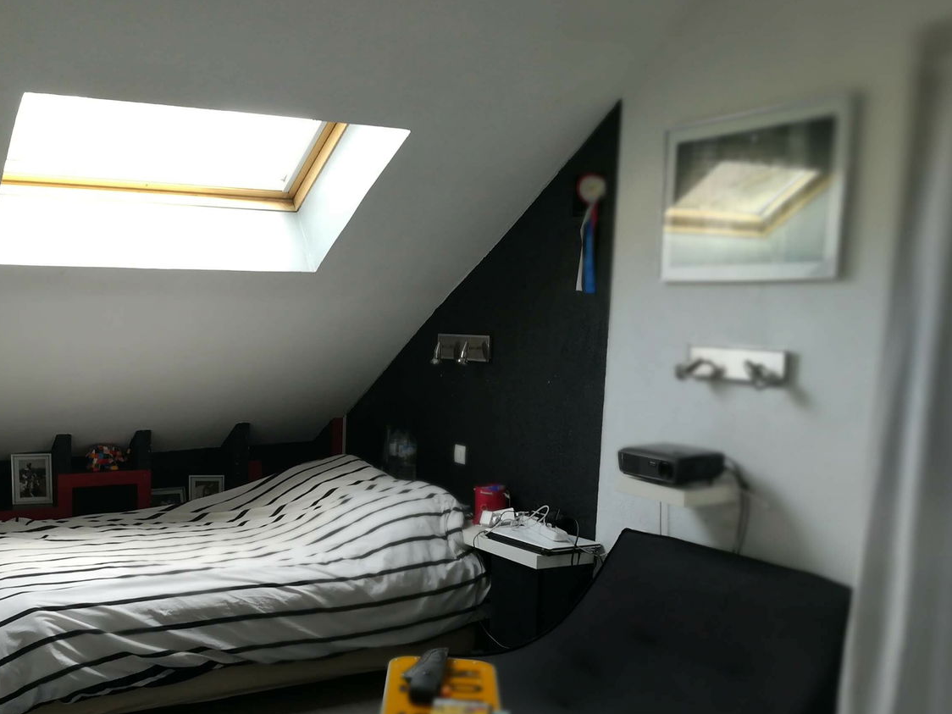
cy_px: 466
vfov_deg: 38.3
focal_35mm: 37
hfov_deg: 49.3
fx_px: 1018
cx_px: 316
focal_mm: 3.83
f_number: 4
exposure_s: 1/30
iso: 80
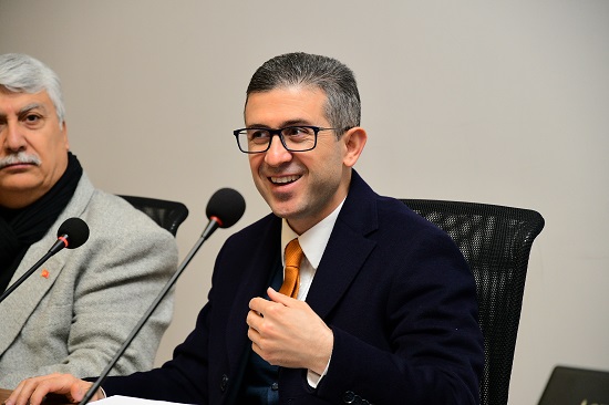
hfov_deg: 17.1
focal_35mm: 120
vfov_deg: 11.4
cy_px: 202
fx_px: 2029
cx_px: 304
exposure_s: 1/125
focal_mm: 80
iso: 1250
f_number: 4
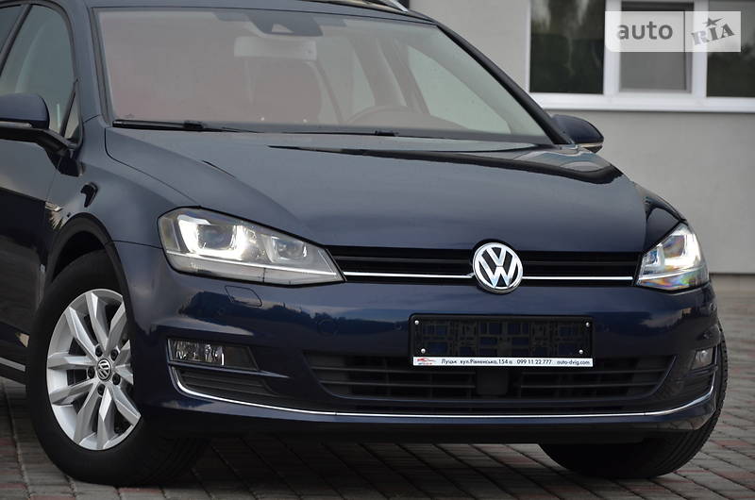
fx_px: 3297
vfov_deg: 8.7
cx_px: 378
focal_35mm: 158
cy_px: 250
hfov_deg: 13.1
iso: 400
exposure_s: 1/60
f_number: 5.6
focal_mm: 105
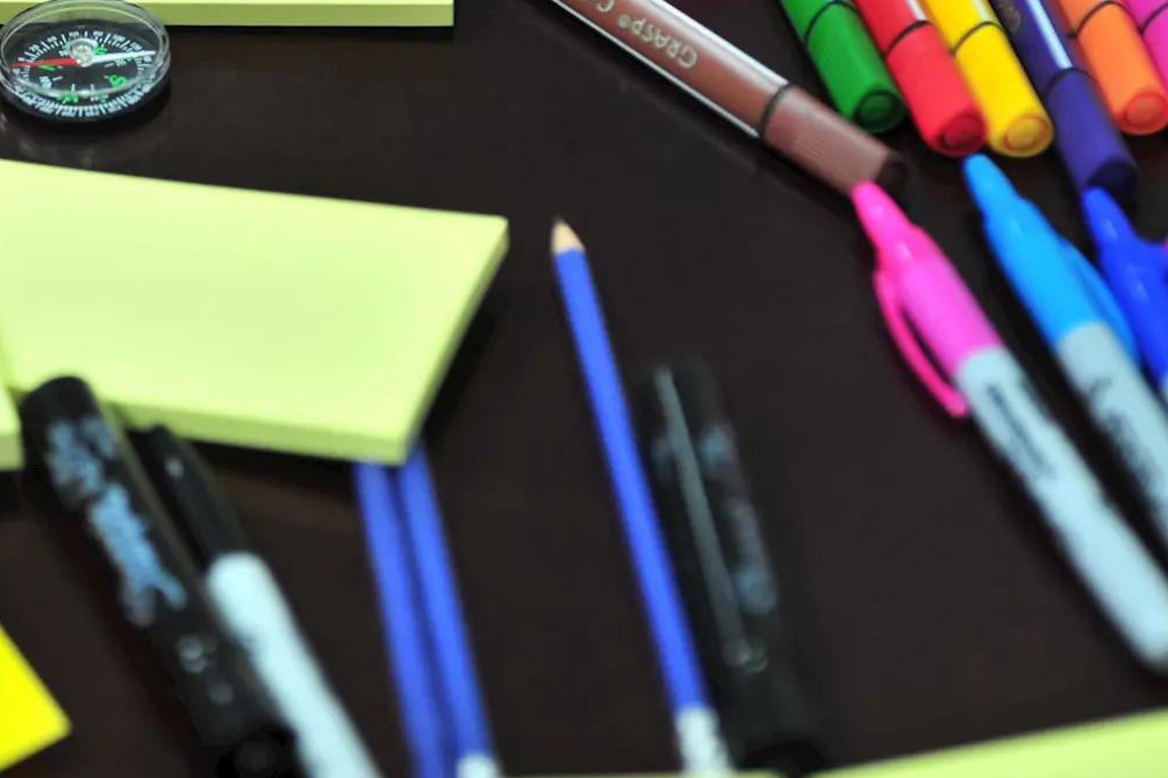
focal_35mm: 172
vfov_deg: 8.0
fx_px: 5577
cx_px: 191
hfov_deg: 11.9
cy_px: 156
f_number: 2.8
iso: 400
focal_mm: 90
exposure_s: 1/60
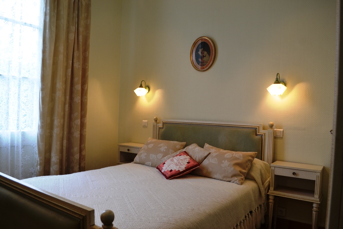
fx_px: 257
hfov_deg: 67.4
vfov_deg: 47.9
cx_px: 172
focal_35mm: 27
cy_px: 114
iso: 400
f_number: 5
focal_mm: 18
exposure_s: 1/100
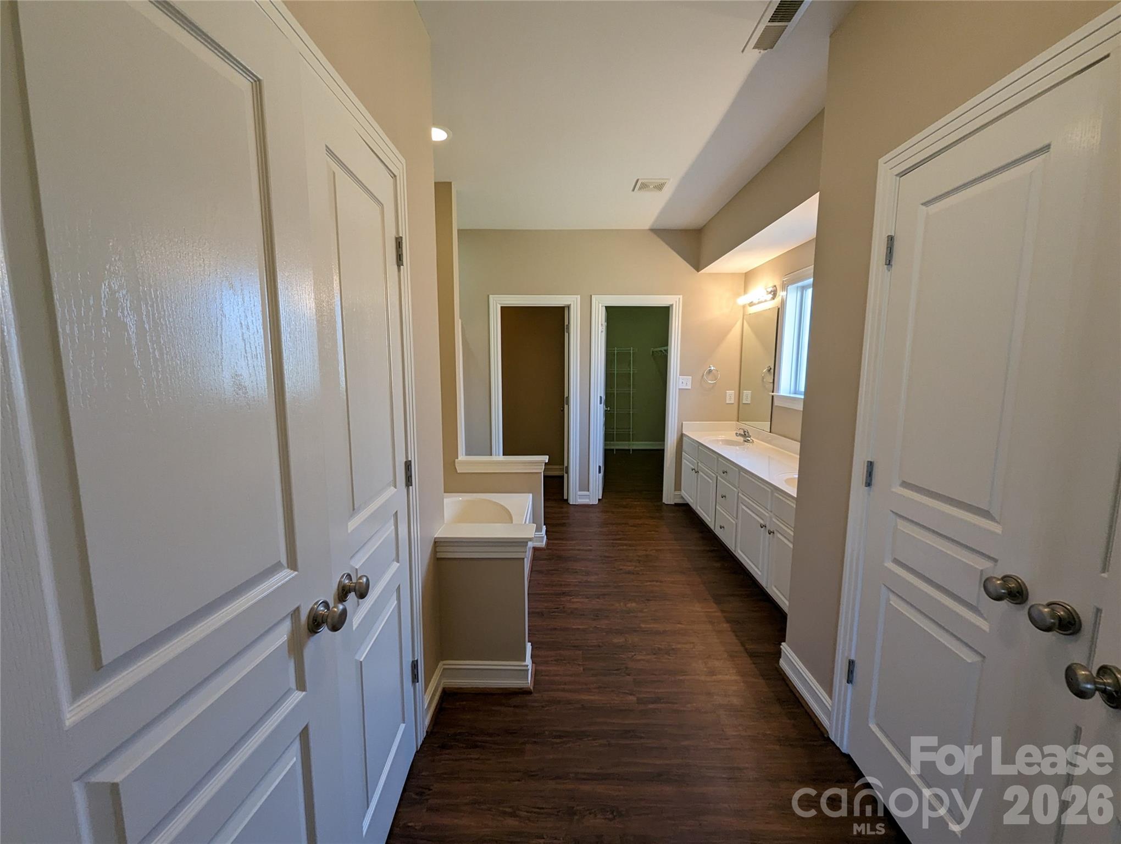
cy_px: 422
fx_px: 422
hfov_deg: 106.1
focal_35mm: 13
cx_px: 560
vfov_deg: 90.1
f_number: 2.2
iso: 223
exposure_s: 1/120
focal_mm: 1.95
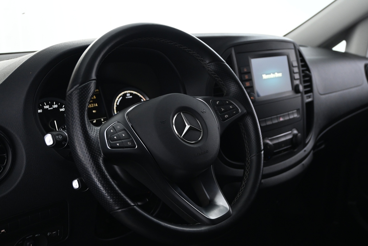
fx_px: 383
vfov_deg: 35.5
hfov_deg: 51.3
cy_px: 123
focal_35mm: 38
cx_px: 184
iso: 1600
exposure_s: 1/15
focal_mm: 25
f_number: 4.2
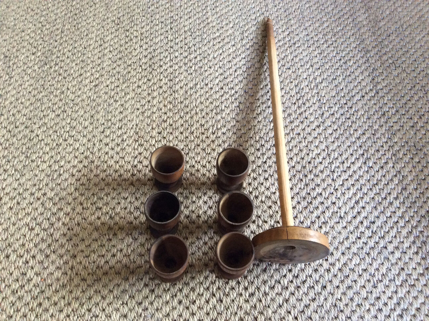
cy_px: 160
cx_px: 214
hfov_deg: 56.9
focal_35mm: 32
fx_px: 396
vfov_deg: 44.1
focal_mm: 3.3
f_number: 2.4
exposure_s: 1/25
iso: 200
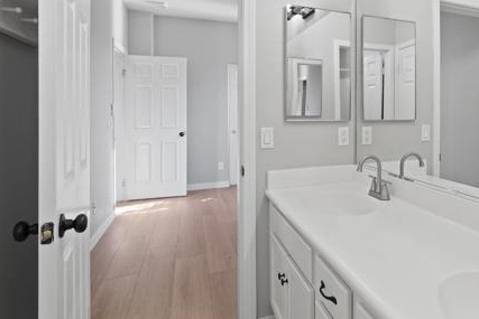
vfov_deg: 51.3
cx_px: 339
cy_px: 124
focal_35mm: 25
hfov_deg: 68.9
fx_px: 329
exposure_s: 1/15
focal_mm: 16.5
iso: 800
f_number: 7.1
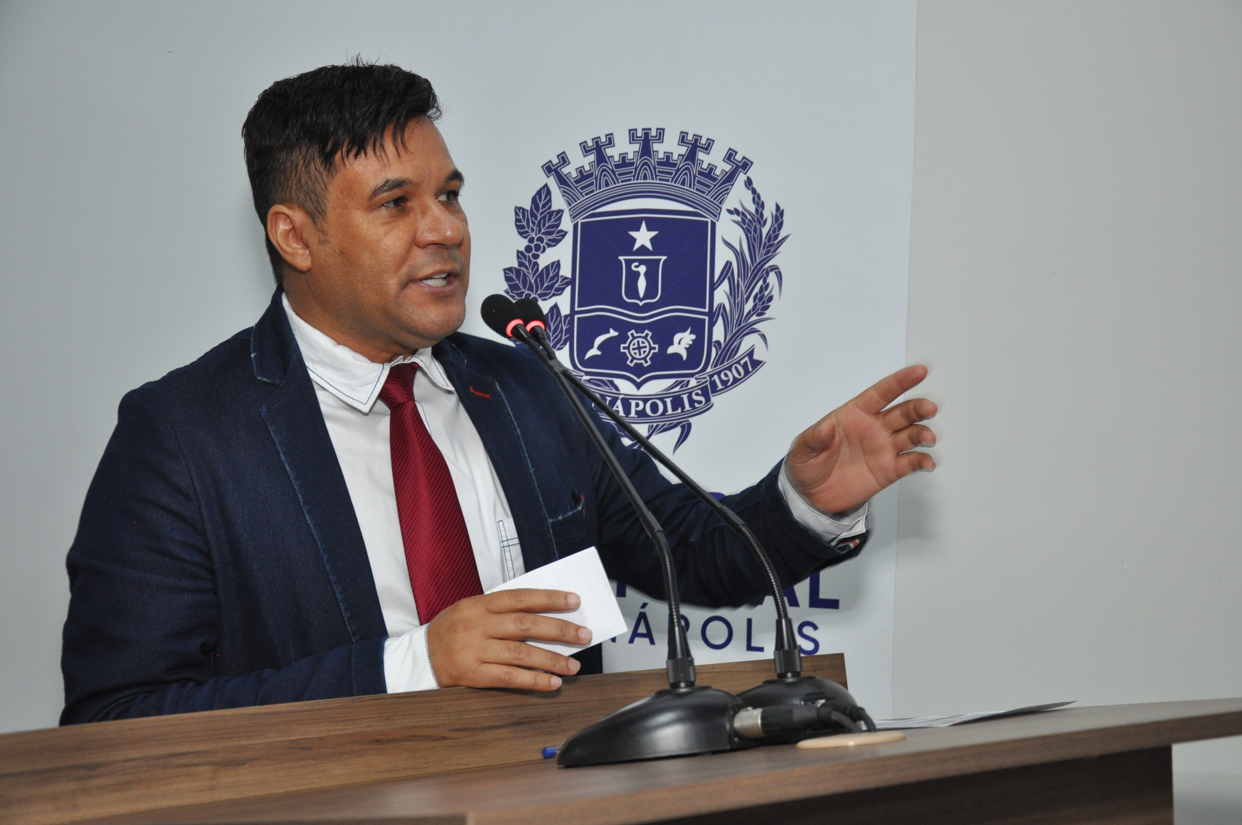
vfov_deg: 22.6
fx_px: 2067
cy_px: 412
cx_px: 621
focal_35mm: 60
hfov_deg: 33.4
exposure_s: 1/60
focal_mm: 40
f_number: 5.6
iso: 800
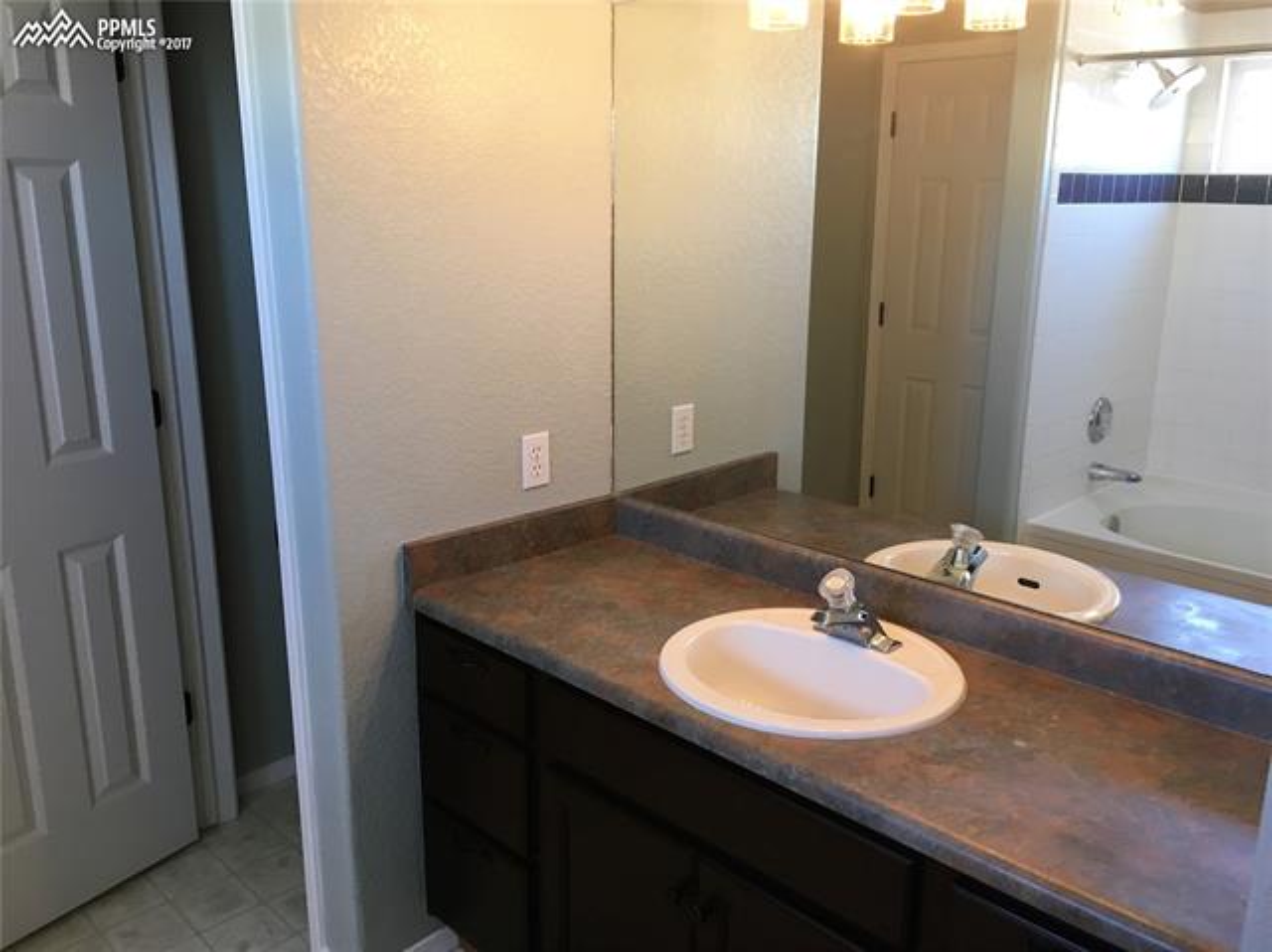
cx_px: 636
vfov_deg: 48.2
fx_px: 1065
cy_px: 476
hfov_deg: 61.7
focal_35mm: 29
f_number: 2.2
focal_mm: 4.15
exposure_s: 1/30
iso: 80
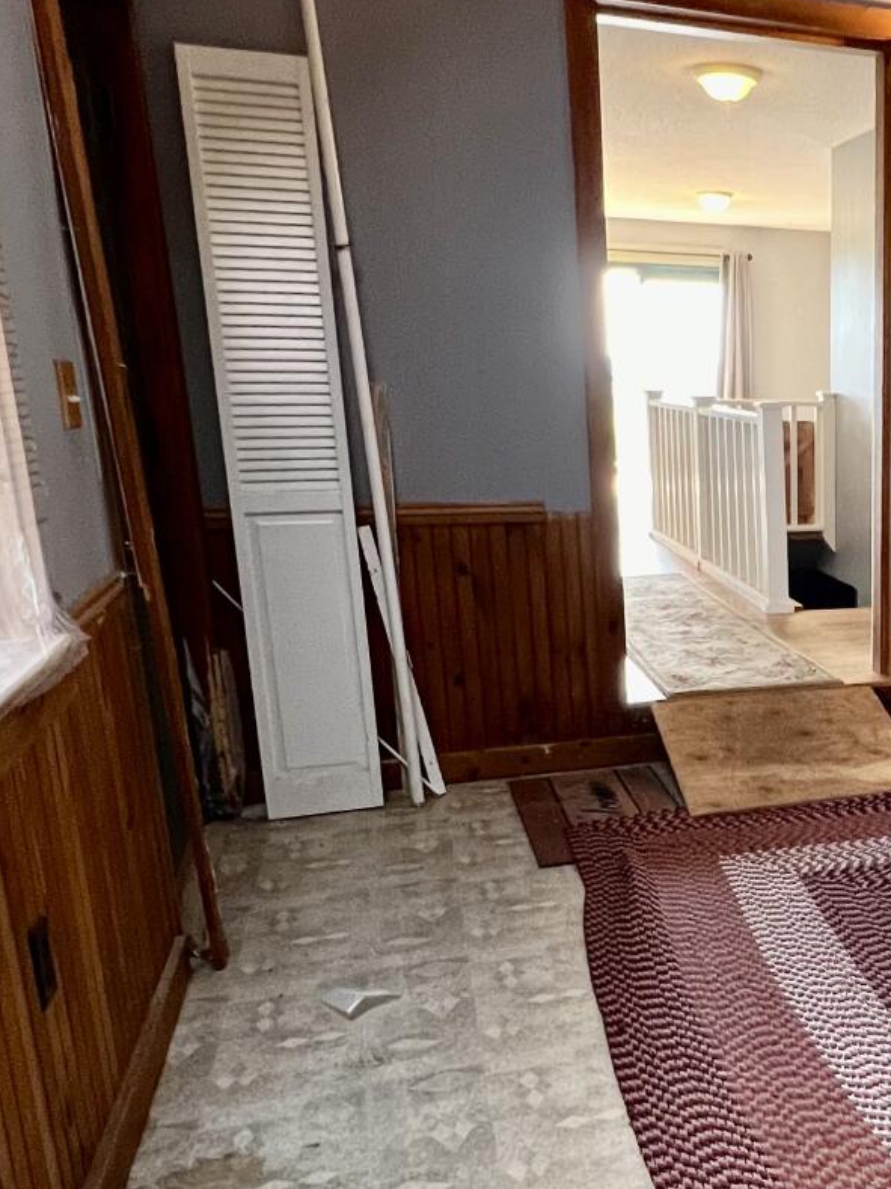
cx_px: 933
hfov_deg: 37.4
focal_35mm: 33
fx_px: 1133
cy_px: 697
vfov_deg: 55.1
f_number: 1.8
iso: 320
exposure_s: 1/60
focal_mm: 1.57
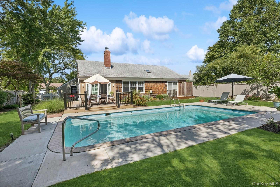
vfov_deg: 72.0
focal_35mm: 16
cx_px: 140
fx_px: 128
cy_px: 94
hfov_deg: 95.0
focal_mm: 16.5
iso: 400
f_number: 8
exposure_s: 1/1000
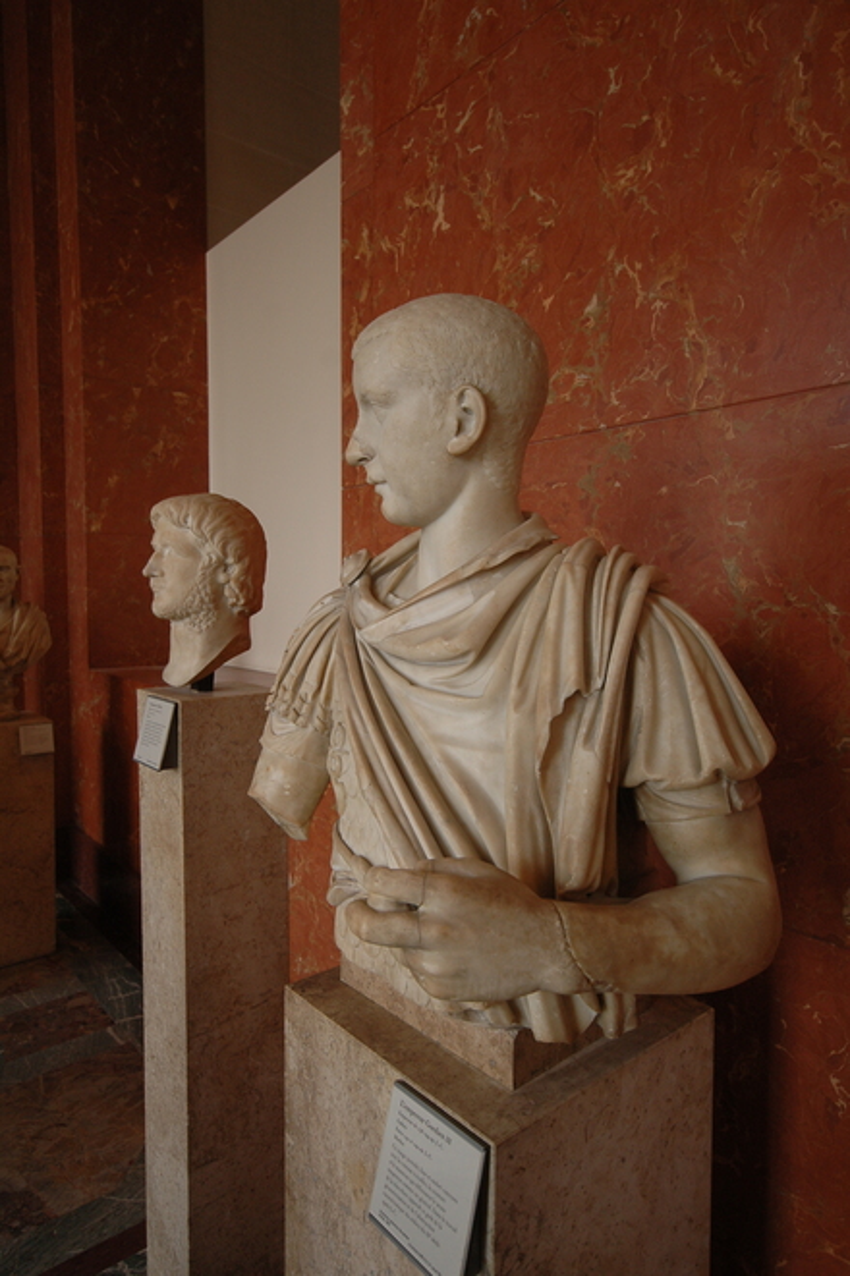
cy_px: 638
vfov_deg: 77.4
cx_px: 425
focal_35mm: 22
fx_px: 798
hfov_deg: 56.1
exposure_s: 1/50
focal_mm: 15
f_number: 5
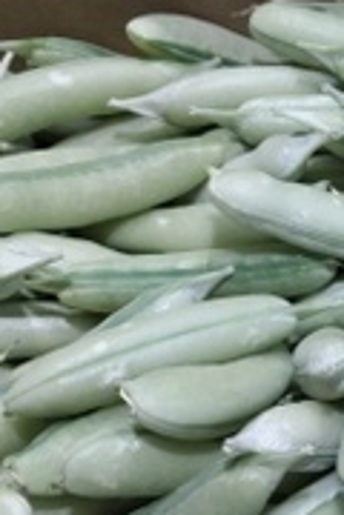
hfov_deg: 16.9
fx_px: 1032
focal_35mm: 72
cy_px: 289
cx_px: 533
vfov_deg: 28.1
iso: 684
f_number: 1.79
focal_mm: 4.8
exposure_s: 1/50
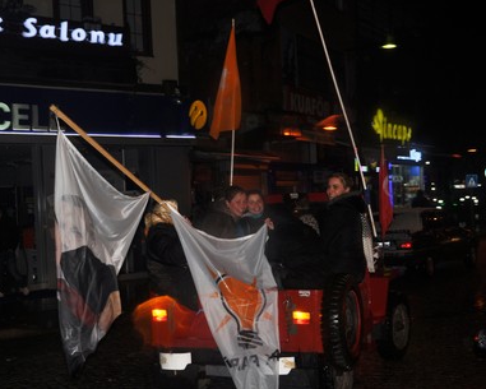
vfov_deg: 28.3
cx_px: 233
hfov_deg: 35.0
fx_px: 771
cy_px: 196
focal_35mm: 54
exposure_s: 1/60
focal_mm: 31
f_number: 4.5
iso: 200
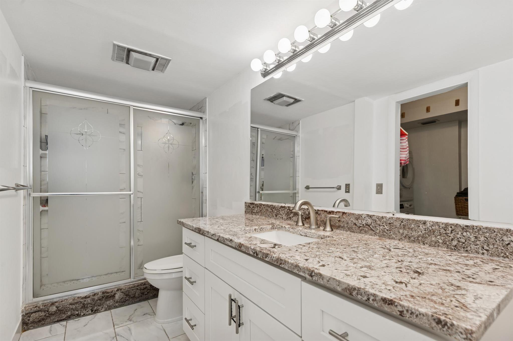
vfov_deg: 70.3
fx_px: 242
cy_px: 170
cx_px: 256
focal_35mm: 17
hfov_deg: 93.3
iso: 100
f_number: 8
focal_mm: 17
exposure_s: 1/20
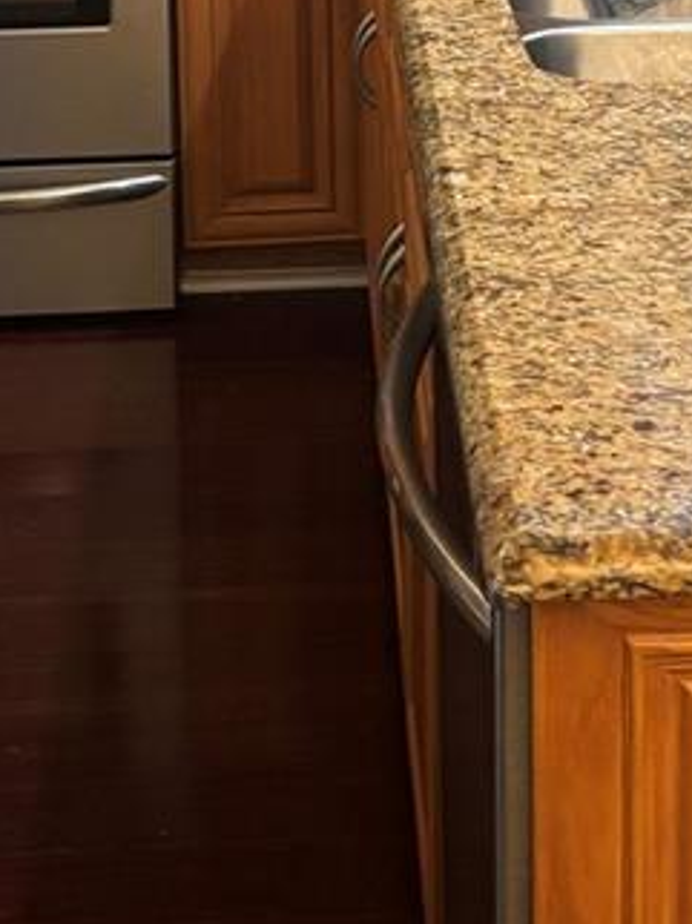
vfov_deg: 19.1
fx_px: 2589
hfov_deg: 15.1
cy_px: -175
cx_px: 548
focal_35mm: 97
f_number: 1.6
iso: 250
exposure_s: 1/60
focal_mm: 5.96
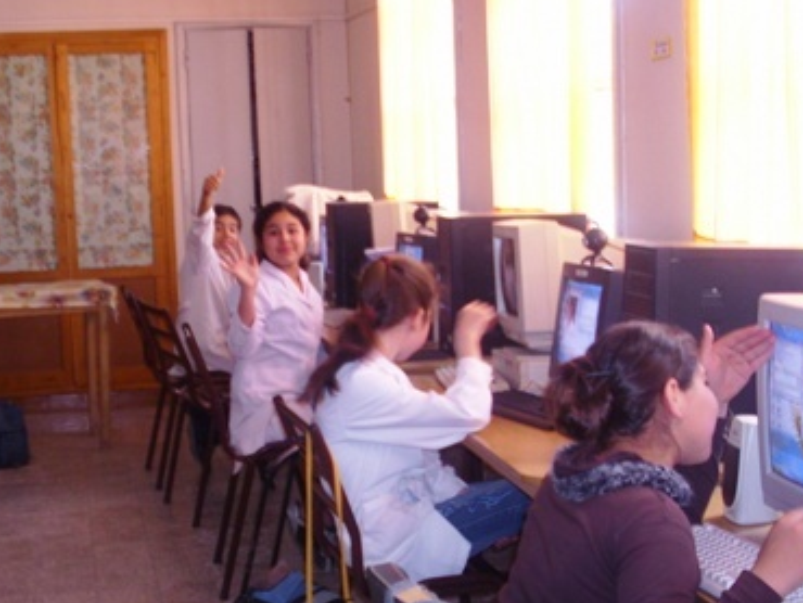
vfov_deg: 22.9
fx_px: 1486
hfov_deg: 30.2
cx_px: 486
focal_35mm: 64
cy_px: 377
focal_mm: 6.2
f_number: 2.8
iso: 50
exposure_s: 1/30
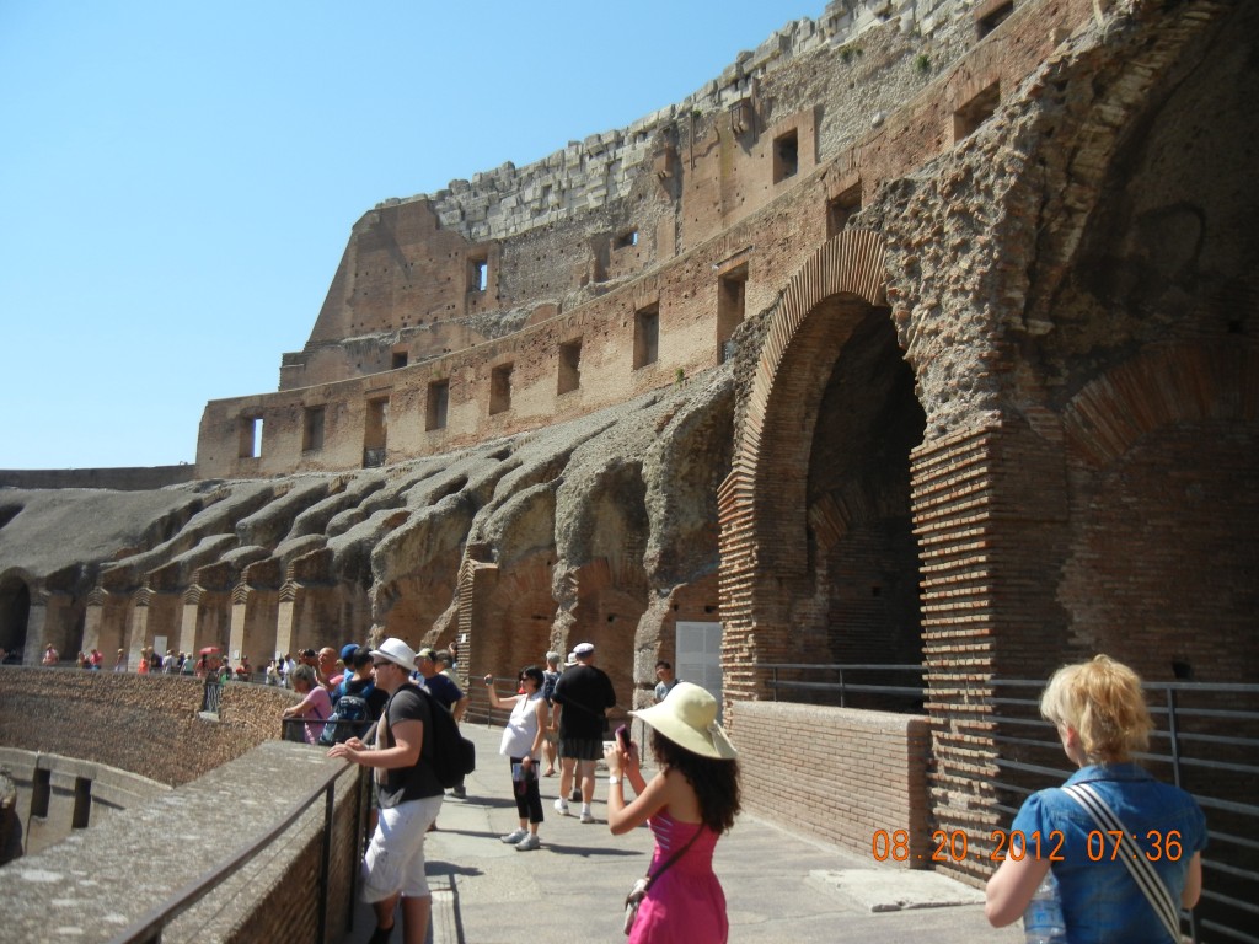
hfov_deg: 60.0
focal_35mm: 30
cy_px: 472
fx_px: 1091
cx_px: 630
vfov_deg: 46.8
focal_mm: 5.4
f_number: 7
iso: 160
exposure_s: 1/315
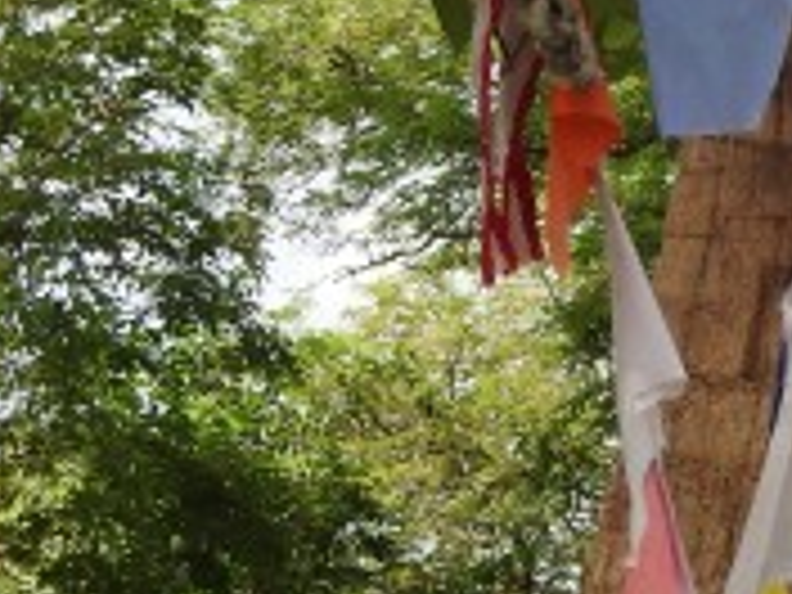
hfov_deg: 7.7
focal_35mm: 250
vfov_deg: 5.9
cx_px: 1444
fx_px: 5720
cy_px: 297
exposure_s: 1/400
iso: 100
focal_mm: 9.9
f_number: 4
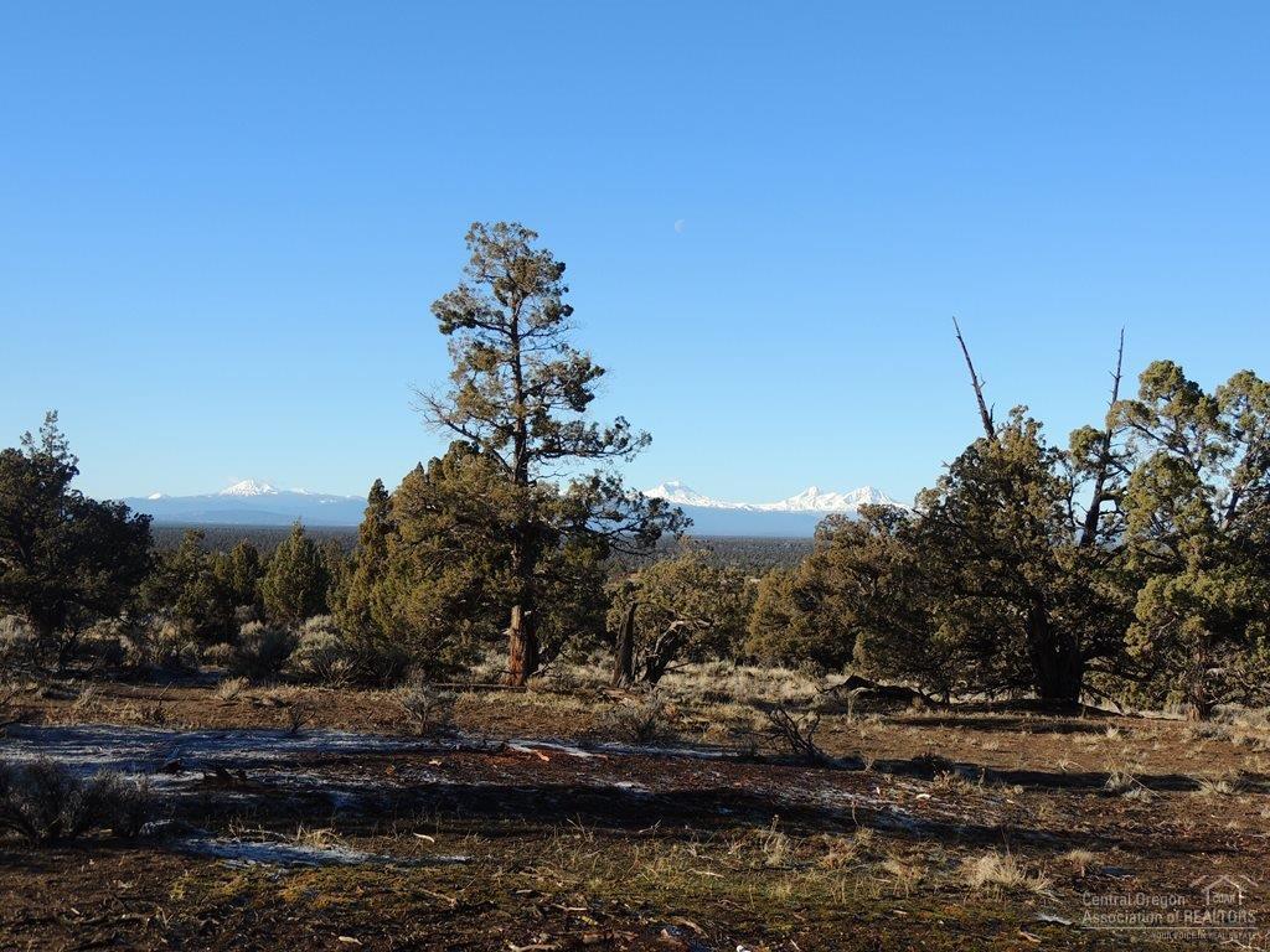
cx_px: 635
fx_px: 1578
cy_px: 476
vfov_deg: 33.6
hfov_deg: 43.9
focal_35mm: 43
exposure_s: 1/800
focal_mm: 7.6
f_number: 3.4
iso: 100
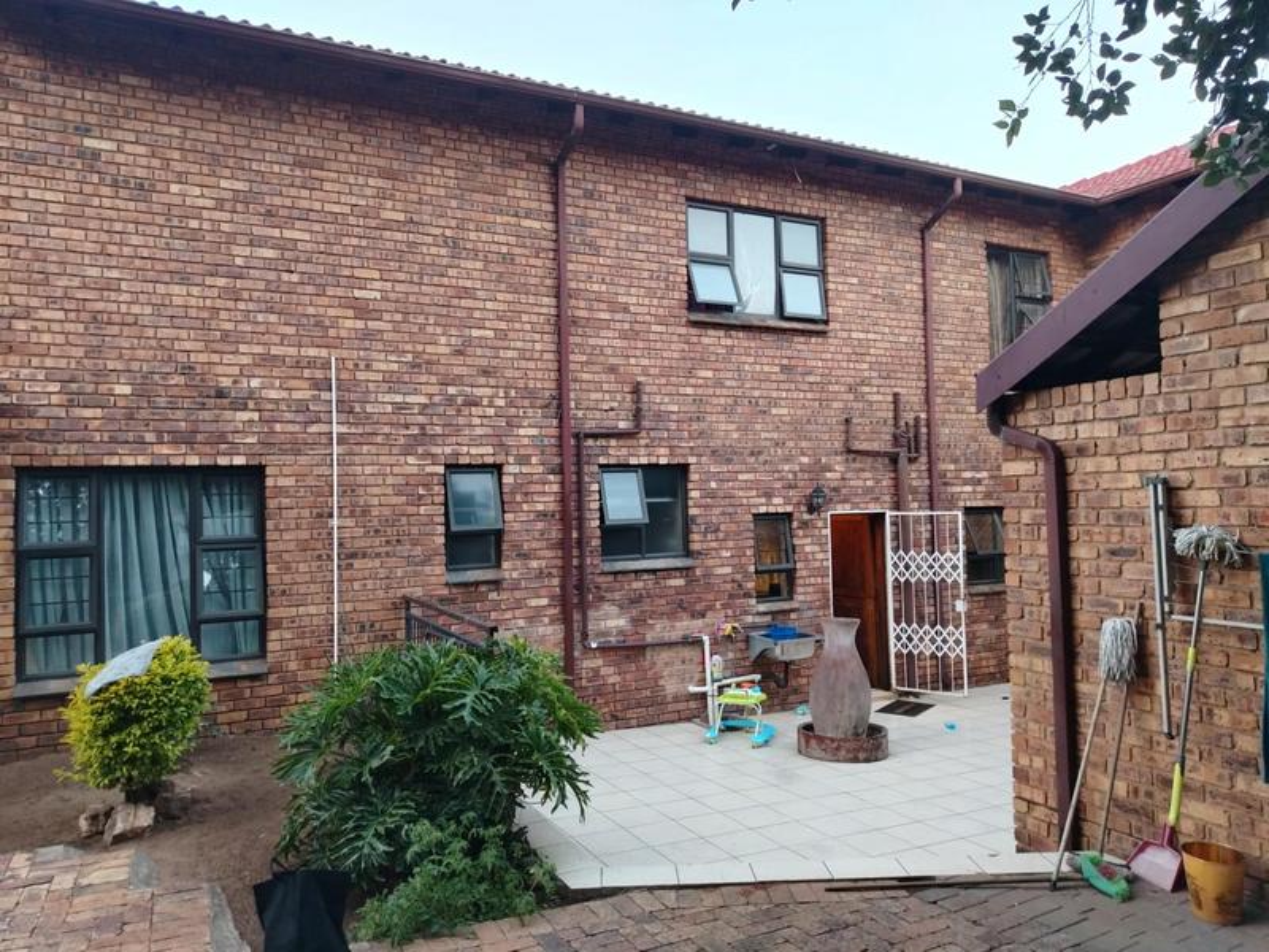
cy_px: 476
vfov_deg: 56.8
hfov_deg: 71.6
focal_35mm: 24
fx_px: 880
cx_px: 634
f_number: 1.75
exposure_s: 1/100
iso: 3244
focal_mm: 5.25
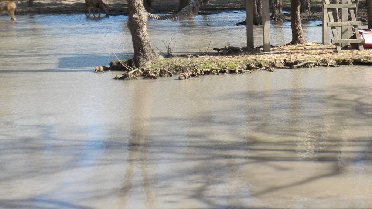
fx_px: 888
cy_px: 5
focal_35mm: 90
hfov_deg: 23.5
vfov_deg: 13.3
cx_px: 265
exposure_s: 1/470
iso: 141
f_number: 4.3
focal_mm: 9.1
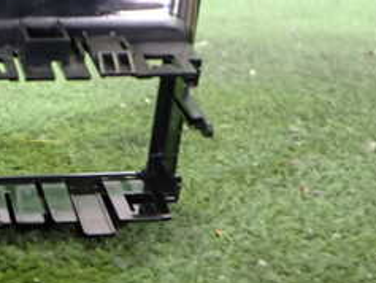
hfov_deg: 24.3
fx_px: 826
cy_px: 142
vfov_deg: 19.4
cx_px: -13
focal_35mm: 76
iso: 640
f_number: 2.3
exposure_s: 1/30
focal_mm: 5.4
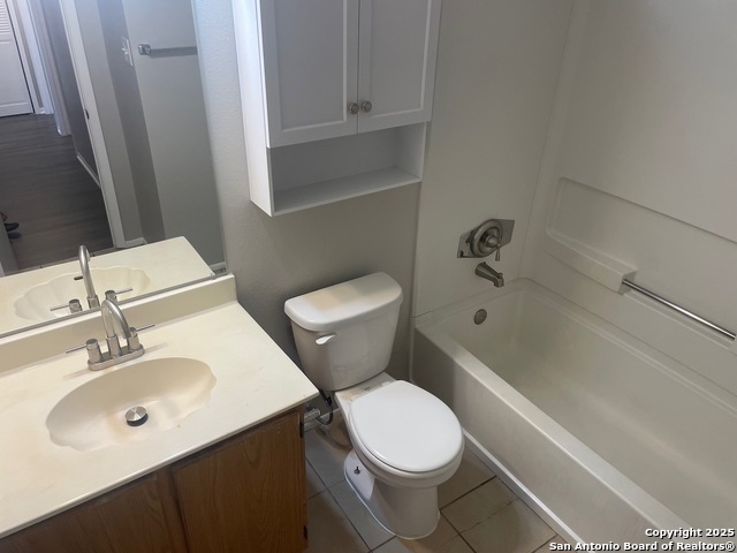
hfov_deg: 67.3
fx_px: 554
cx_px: 368
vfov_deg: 53.1
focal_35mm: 26
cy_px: 276
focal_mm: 4.2
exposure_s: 1/120
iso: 125
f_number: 1.6
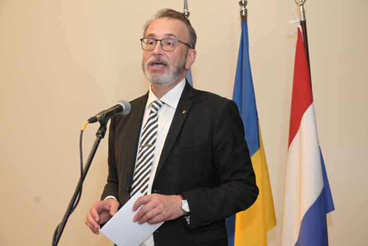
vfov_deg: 21.9
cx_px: 184
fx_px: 634
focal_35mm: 62
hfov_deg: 32.4
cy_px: 123
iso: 2500
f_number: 4.5
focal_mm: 62
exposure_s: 1/100
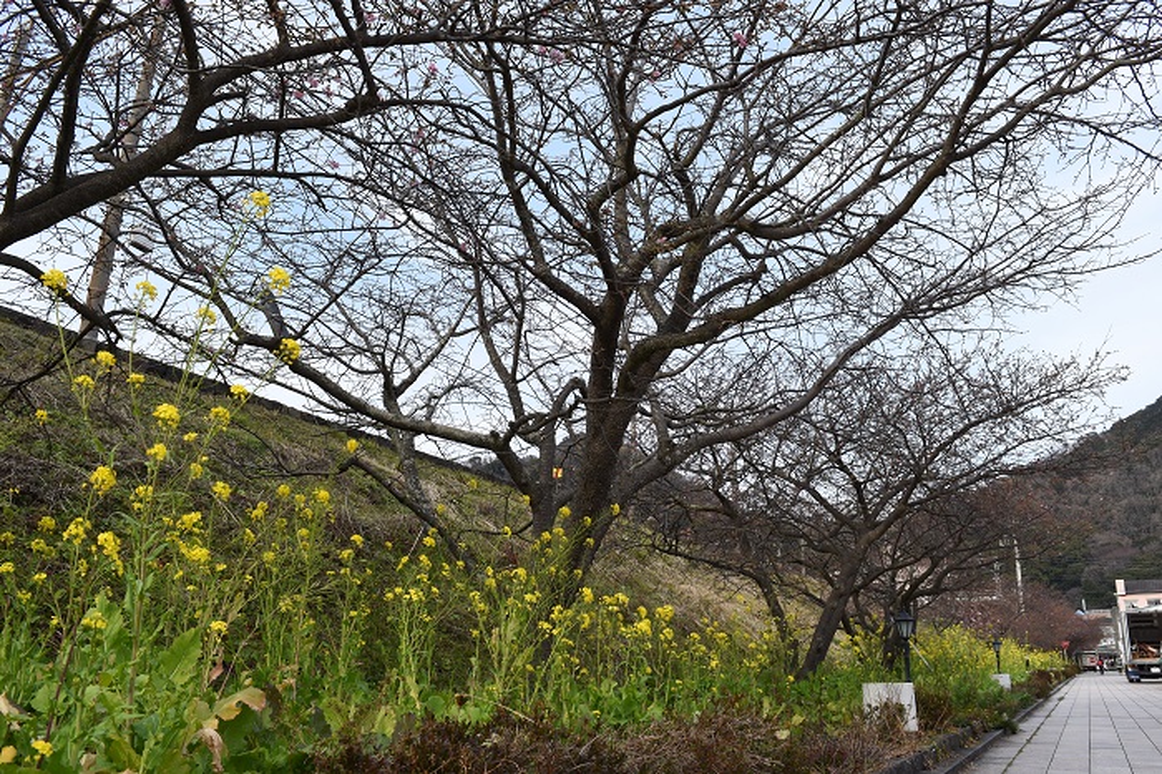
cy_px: 387
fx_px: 871
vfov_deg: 47.9
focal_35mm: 27
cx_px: 581
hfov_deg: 67.4
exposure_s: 1/250
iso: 200
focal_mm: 18
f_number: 8
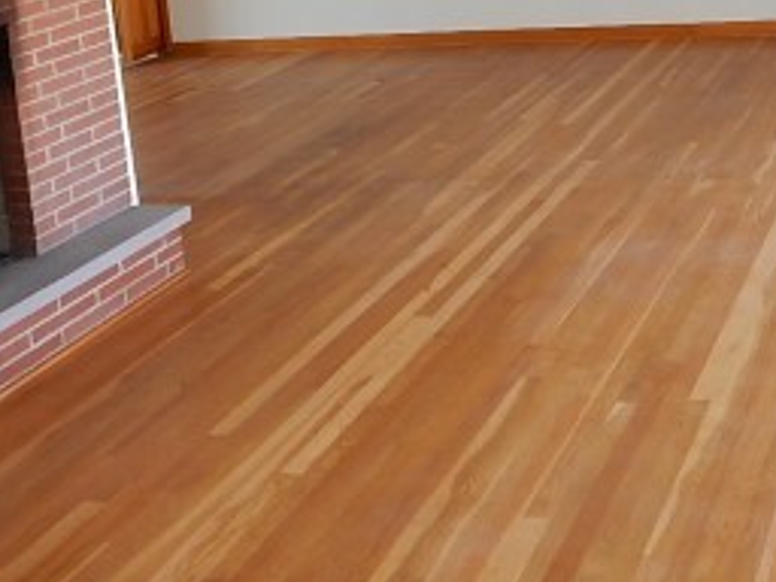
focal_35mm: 60
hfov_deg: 31.6
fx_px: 1345
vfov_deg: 22.9
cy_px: -64
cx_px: 579
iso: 125
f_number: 2.8
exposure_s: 1/30
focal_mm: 4.3
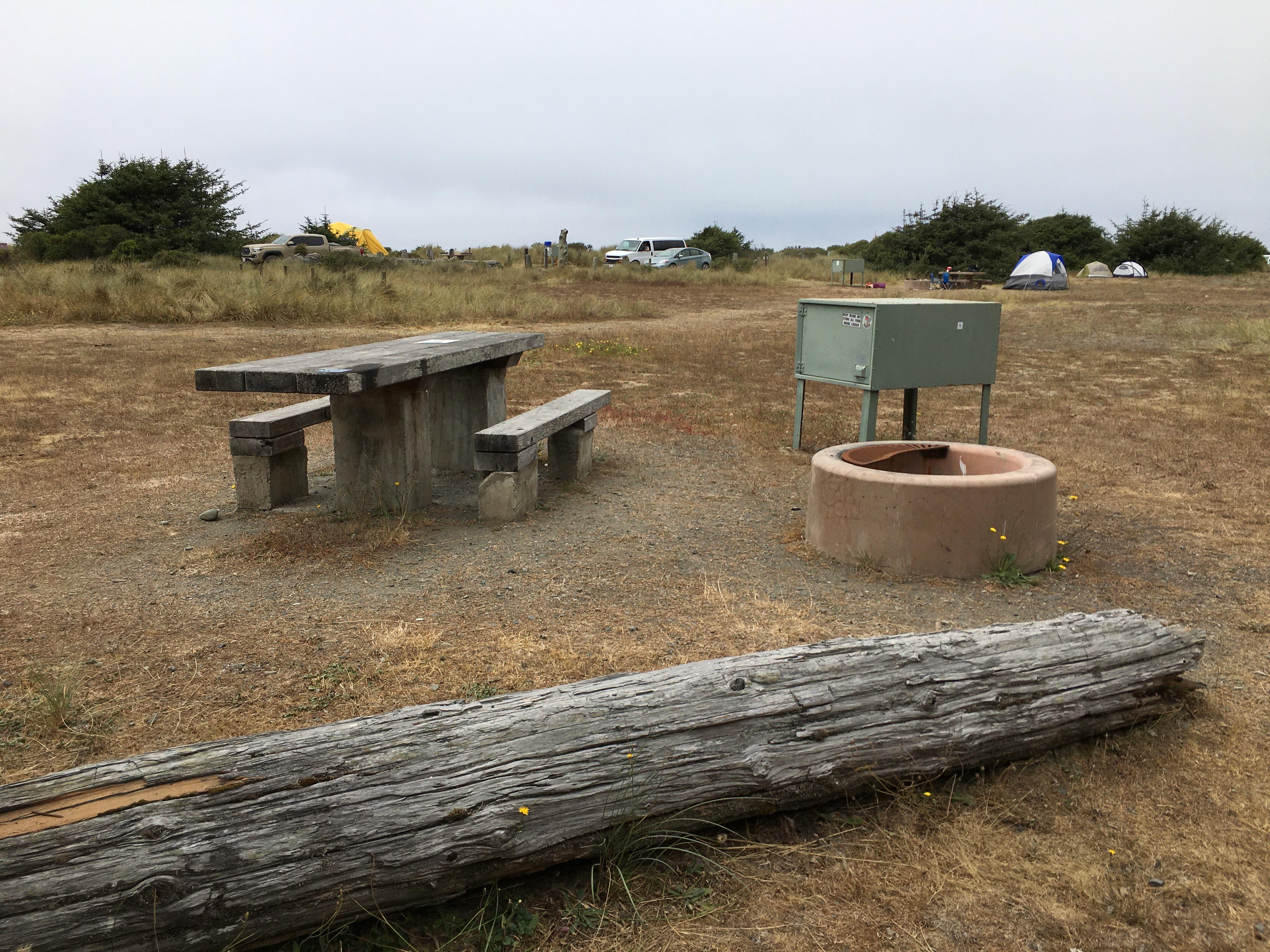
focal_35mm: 29
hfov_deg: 61.7
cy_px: 476
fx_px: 1064
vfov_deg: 48.2
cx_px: 635
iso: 25
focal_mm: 4.15
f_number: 2.2
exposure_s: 1/2653
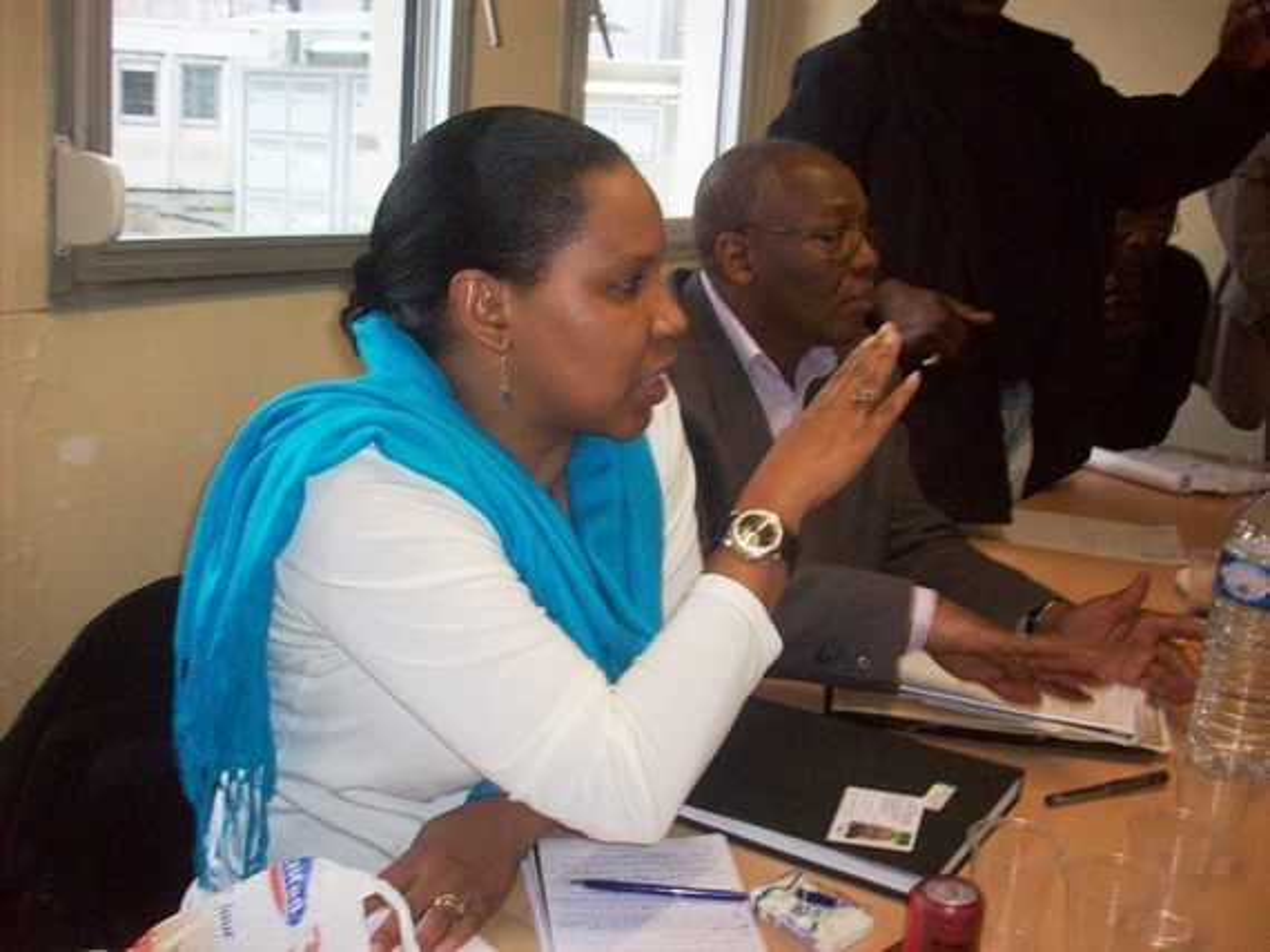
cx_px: 635
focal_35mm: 37
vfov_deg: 38.6
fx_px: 1357
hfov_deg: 50.2
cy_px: 476
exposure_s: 1/64
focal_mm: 6.2
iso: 200
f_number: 2.8
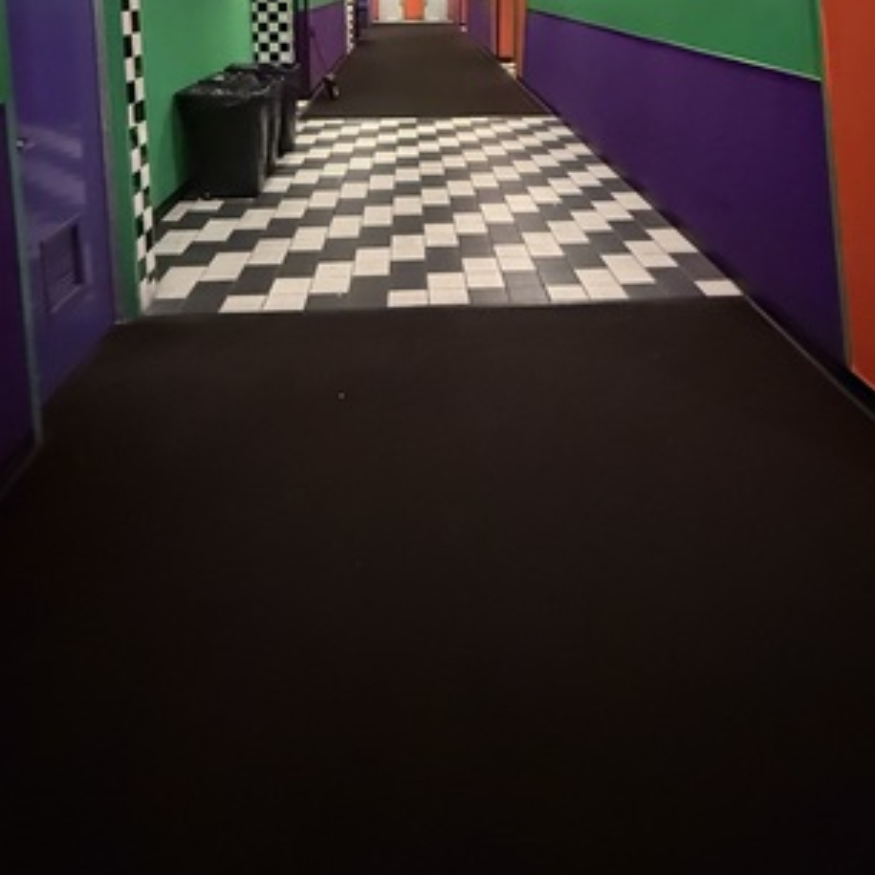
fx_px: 744
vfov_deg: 53.4
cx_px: 470
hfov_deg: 60.9
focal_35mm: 26
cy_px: 89
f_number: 2.2
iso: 1600
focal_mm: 2.22
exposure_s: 1/40
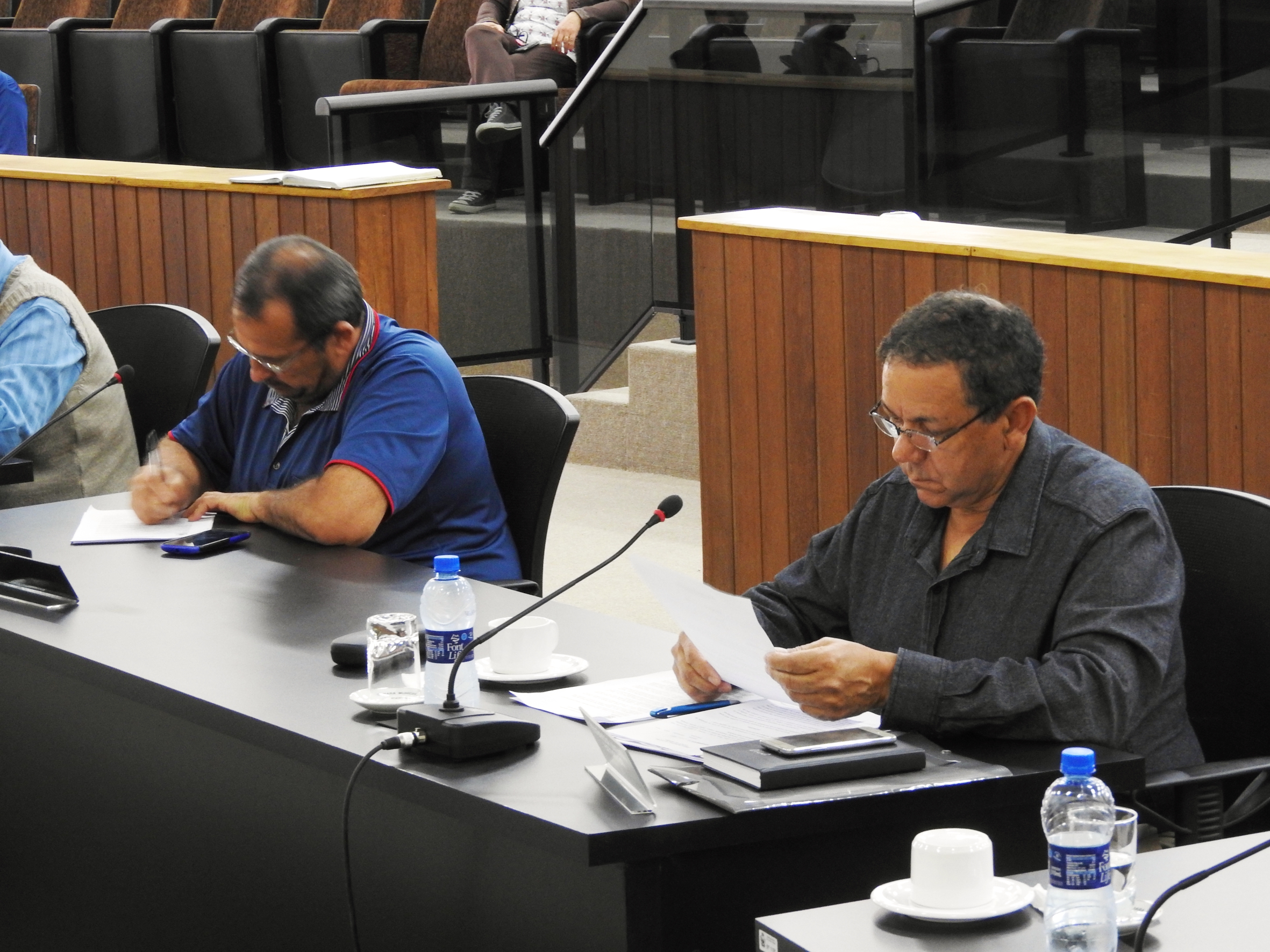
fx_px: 4220
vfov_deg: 12.9
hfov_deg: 17.1
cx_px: 635
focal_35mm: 115
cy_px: 476
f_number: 5.6
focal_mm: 20.6
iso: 400
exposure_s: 1/5
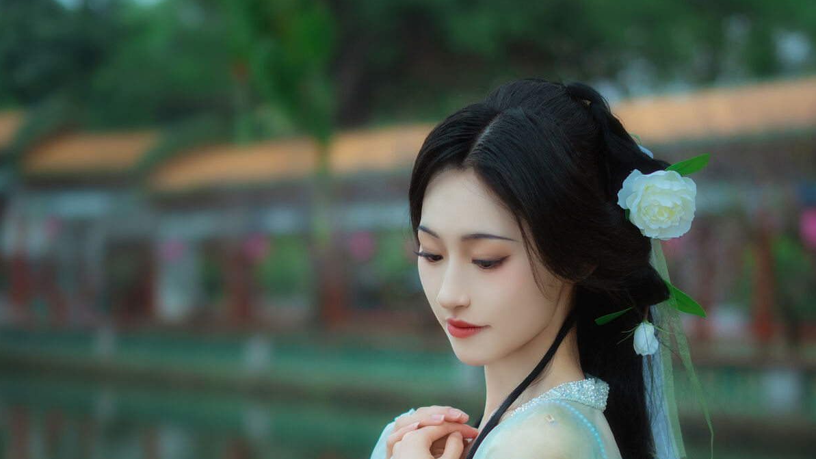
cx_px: 407
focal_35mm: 79
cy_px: 416
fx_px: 1709
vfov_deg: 15.1
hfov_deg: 26.9
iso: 500
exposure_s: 1/320
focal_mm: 50
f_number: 1.8
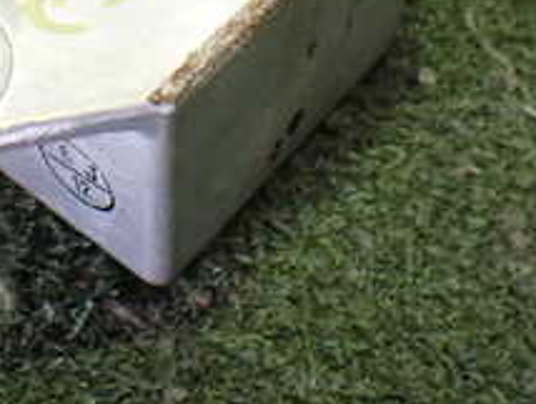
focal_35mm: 84
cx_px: 185
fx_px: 1302
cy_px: -50
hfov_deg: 23.2
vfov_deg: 17.0
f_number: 2.3
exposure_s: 1/60
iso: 800
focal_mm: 5.4
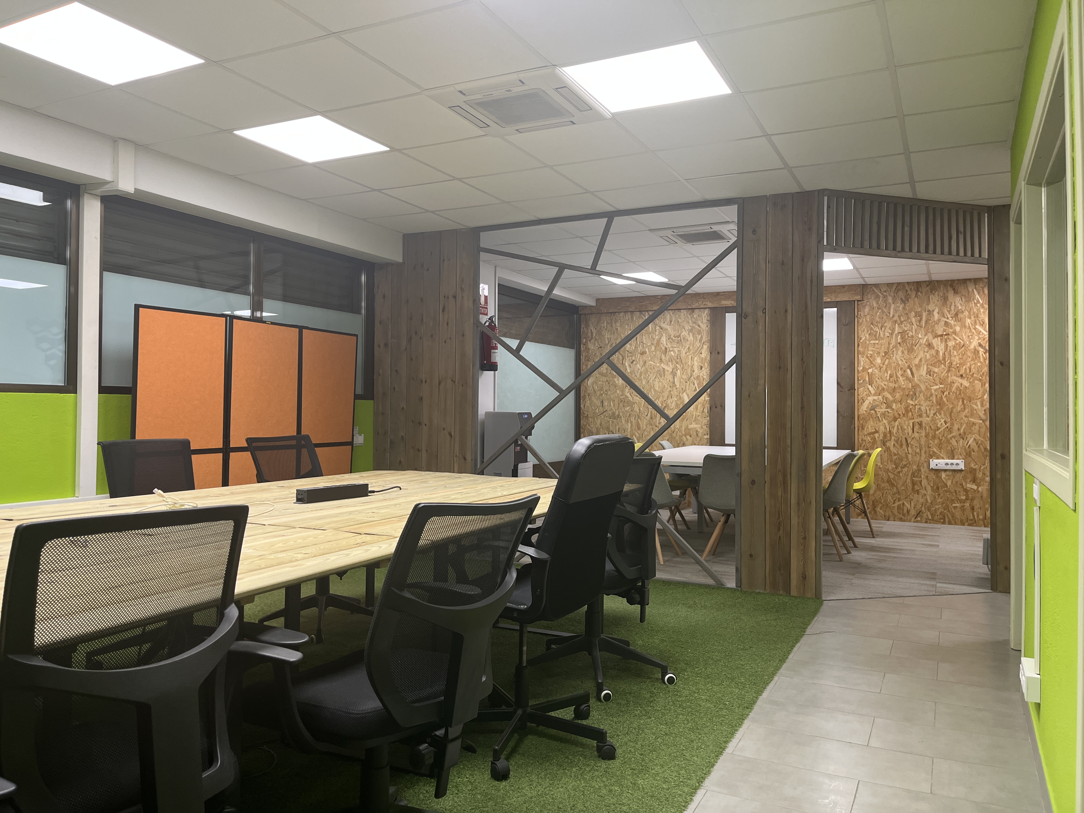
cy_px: 406
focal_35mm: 26
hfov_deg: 67.3
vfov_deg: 53.1
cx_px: 542
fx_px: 814
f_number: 1.6
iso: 100
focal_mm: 5.1
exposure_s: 1/100
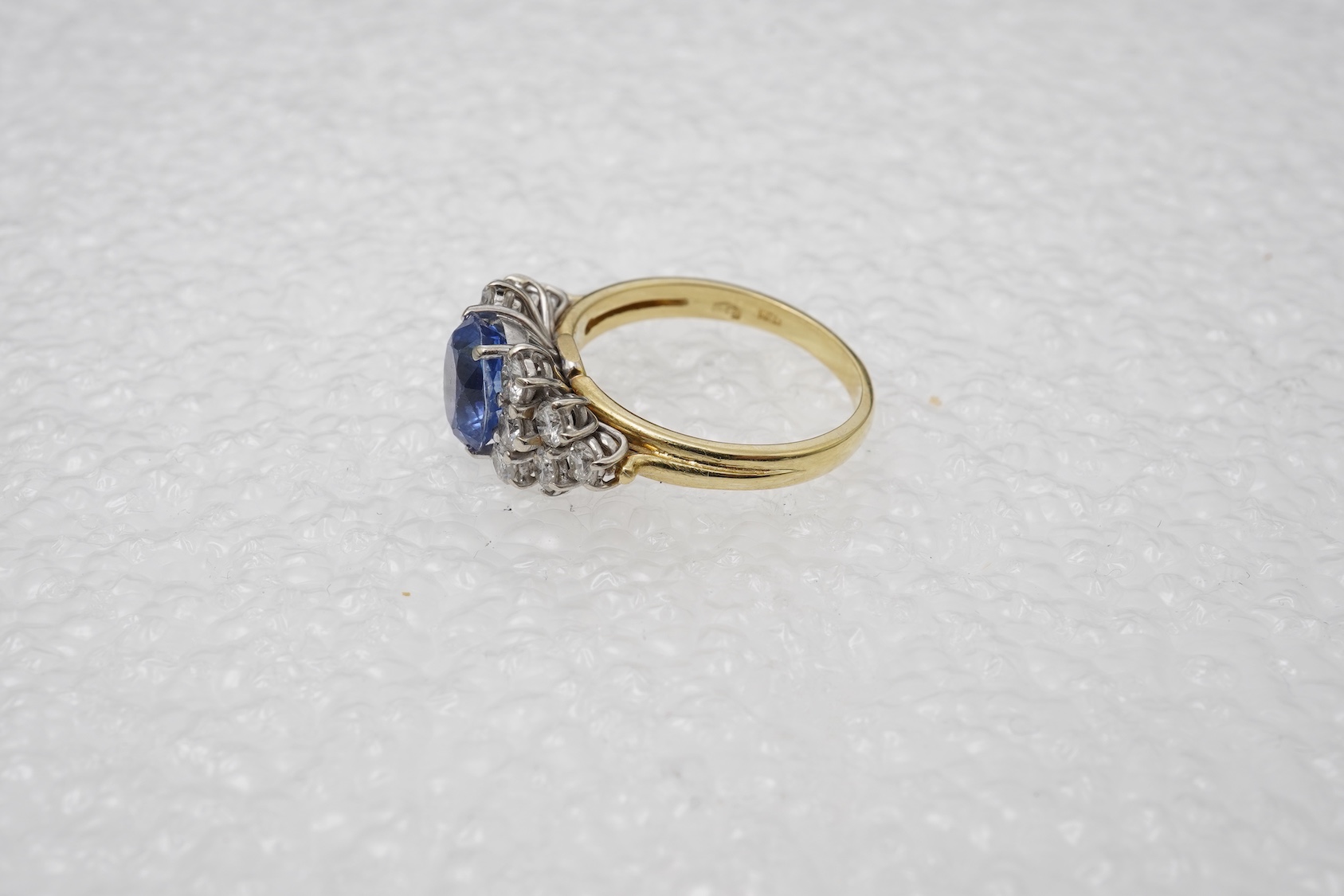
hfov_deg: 43.6
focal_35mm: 45
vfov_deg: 29.9
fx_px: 1680
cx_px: 672
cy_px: 448
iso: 400
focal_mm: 30
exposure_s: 1/125
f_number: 22
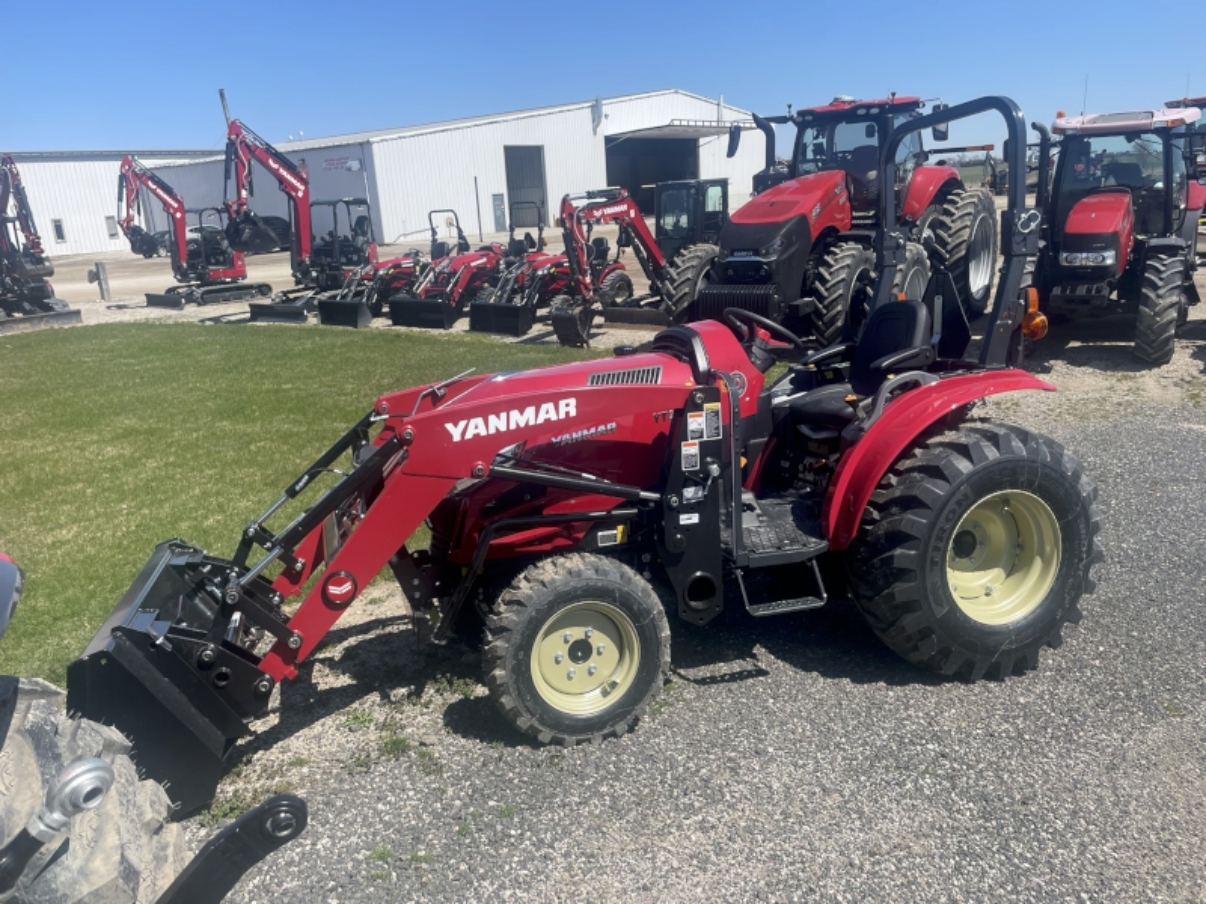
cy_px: 452
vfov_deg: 53.1
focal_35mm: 26
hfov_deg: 67.3
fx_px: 906
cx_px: 603
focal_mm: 4.2
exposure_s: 1/2882
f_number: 1.6
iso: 32
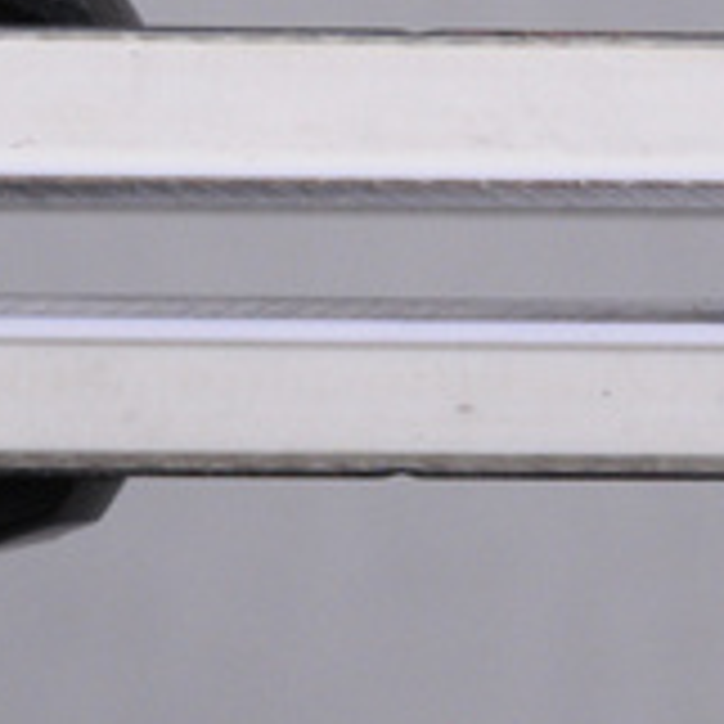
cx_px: 301
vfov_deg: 4.7
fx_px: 8831
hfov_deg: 4.7
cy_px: 232
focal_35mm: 373
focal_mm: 105
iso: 3200
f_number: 16
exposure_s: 1/125
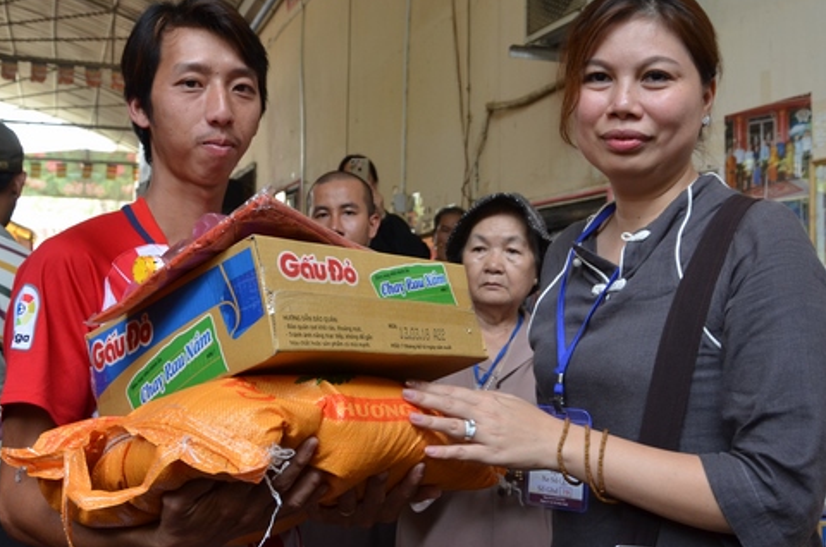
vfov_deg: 31.3
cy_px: 242
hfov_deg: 45.8
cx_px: 428
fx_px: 977
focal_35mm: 43
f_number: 6.3
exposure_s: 1/160
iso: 640
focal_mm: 21
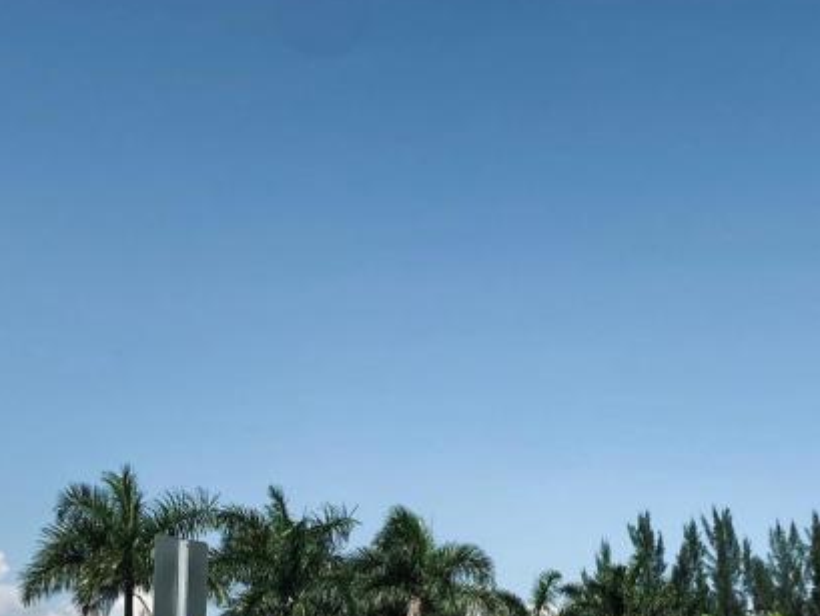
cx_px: 443
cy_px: 598
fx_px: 1445
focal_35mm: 61
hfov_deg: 31.7
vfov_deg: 23.2
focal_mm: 4.25
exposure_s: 1/3846
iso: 32
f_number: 1.8
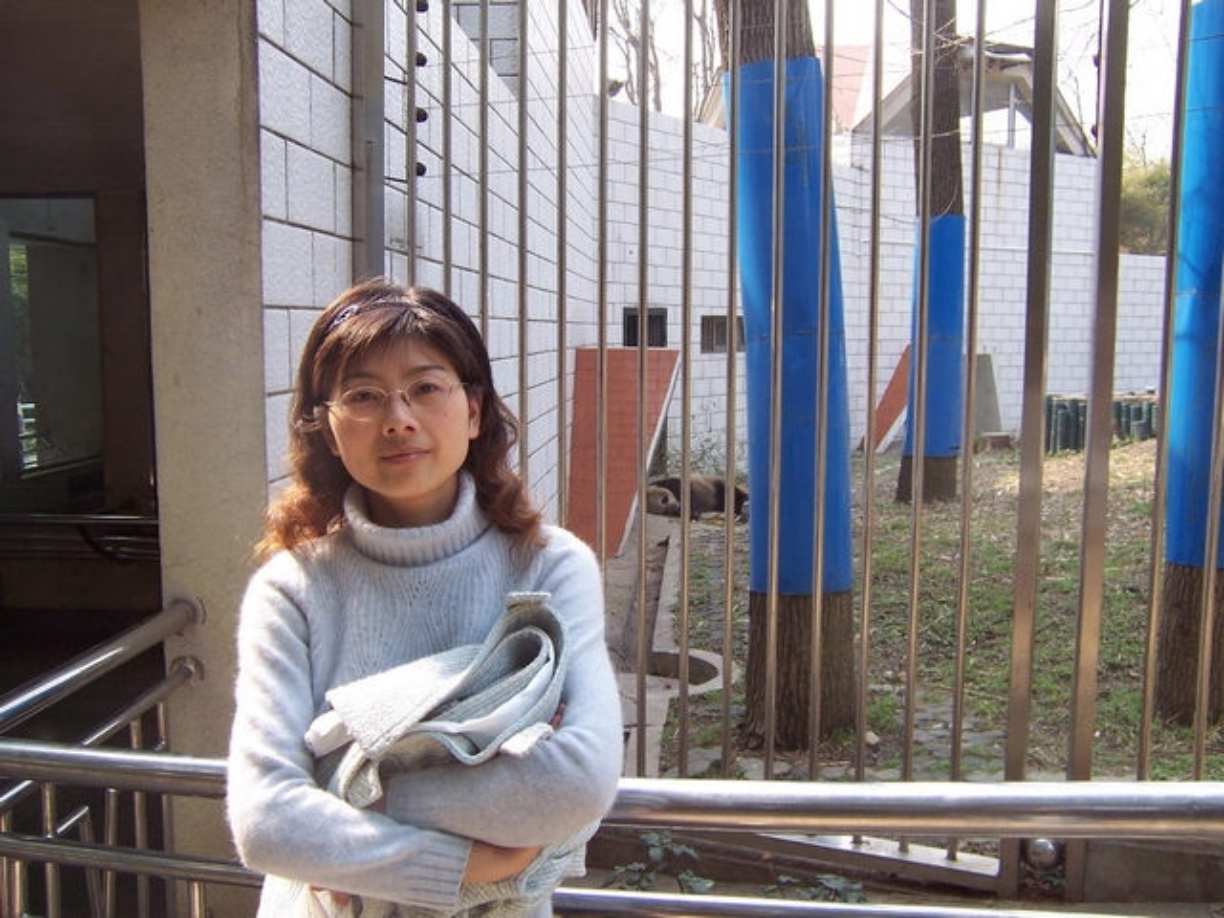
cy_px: 459
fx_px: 1167
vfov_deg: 42.9
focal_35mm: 33
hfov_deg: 55.4
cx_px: 612
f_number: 3.4
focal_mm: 5.5
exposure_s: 1/180
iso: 80
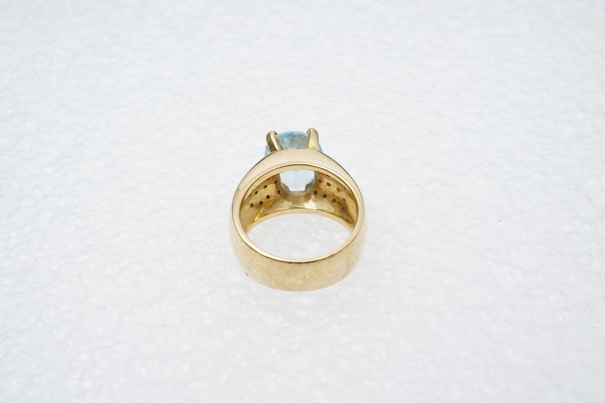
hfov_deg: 43.6
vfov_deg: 29.9
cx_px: 302
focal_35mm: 45
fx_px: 756
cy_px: 202
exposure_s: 1/100
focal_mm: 30
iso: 640
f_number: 22
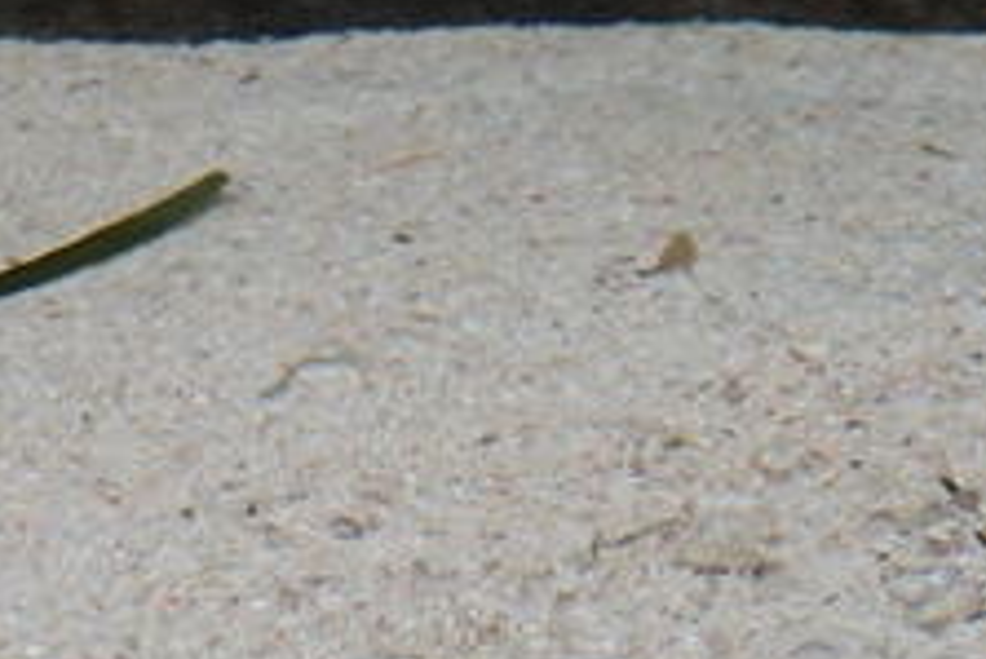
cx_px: 1123
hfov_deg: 12.2
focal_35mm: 165
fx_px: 4522
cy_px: 387
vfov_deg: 8.3
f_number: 2.8
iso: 250
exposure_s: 1/40
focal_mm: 13.34
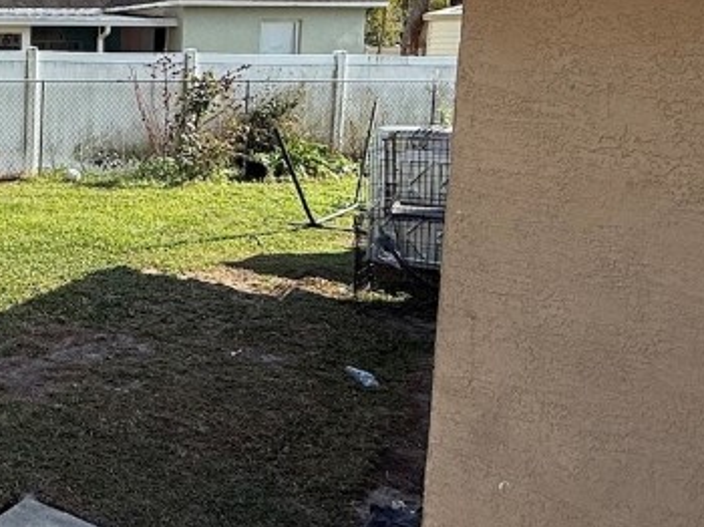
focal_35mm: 41
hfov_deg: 36.5
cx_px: -121
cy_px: 145
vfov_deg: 34.5
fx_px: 833
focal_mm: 2.22
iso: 50
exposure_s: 1/1534
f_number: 2.2
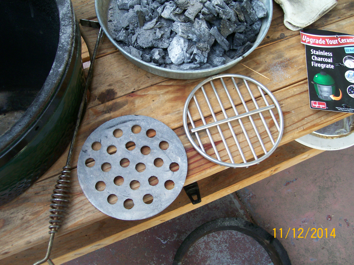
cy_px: 132
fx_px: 368
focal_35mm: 36
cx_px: 177
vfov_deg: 39.7
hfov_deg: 51.4
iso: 80
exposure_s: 1/75.6
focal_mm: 6
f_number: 2.7
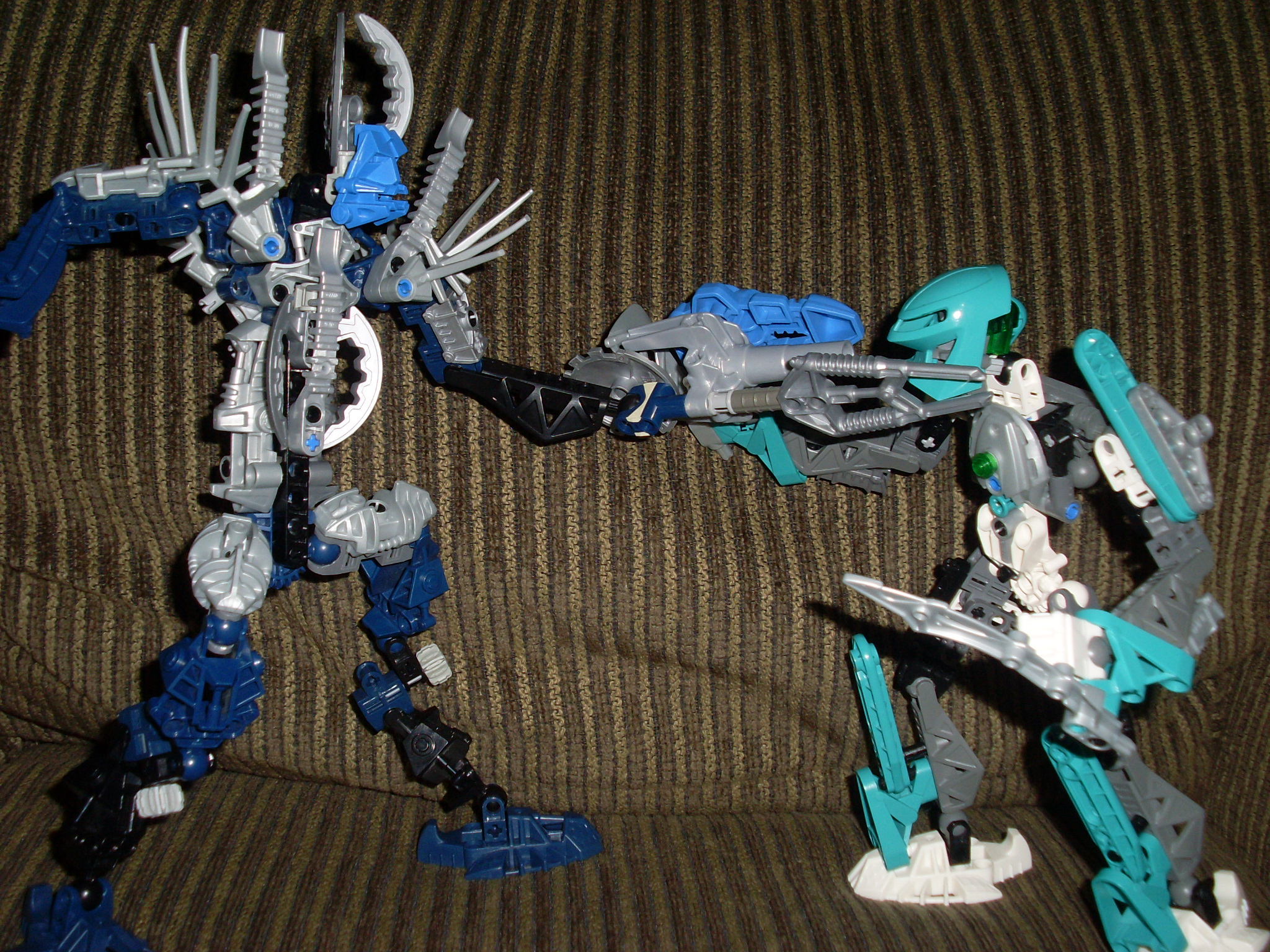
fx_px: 1798
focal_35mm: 49
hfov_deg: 38.9
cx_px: 635
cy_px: 476
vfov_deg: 29.7
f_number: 8.7
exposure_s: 1/45
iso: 100
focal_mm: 8.1
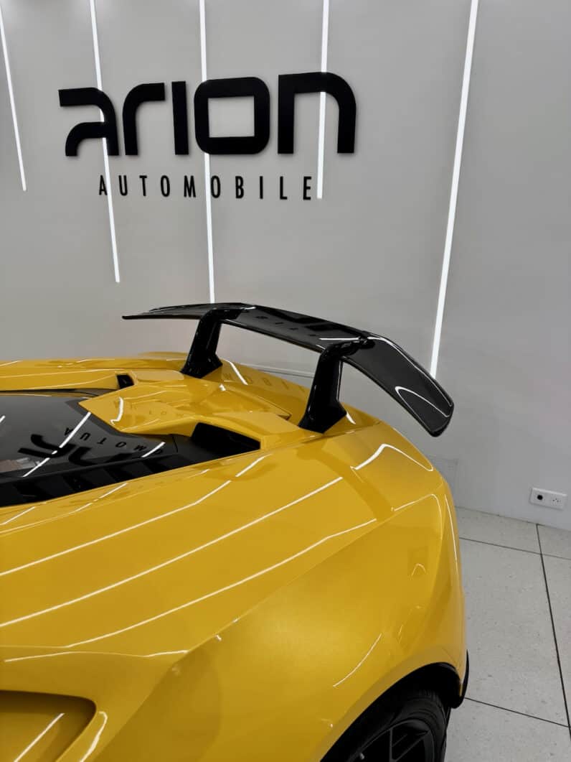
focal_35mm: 24
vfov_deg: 71.6
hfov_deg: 56.8
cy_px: 381
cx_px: 286
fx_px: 528
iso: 80
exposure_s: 1/100
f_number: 1.78
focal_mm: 6.76
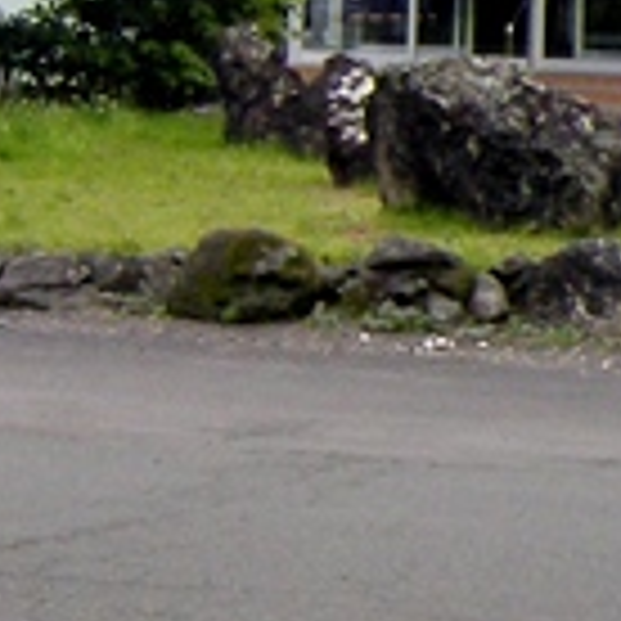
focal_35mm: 106
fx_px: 2151
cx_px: 556
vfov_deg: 15.1
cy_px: -338
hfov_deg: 16.2
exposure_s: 1/138
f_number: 5.6
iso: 64
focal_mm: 5.8
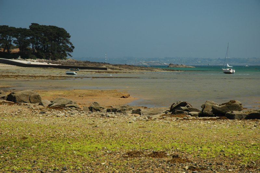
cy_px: 86
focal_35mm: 98
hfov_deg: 20.9
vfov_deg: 14.0
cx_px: 130
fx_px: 704
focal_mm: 65
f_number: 7.1
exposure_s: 1/160
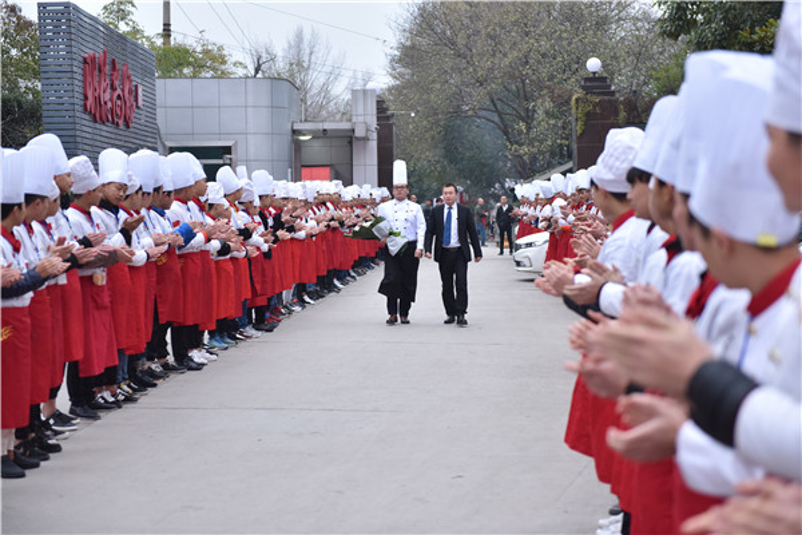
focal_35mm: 70
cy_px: 268
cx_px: 401
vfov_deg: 19.5
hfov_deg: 28.8
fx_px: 1559
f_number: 2.8
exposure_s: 1/160
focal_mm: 70
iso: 800
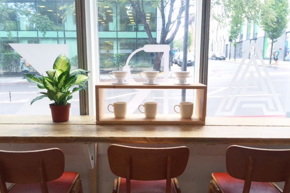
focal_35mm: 31
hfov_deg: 60.3
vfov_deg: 42.3
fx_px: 250
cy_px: 103
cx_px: 146
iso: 32
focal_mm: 4.15
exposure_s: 1/50
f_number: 2.2
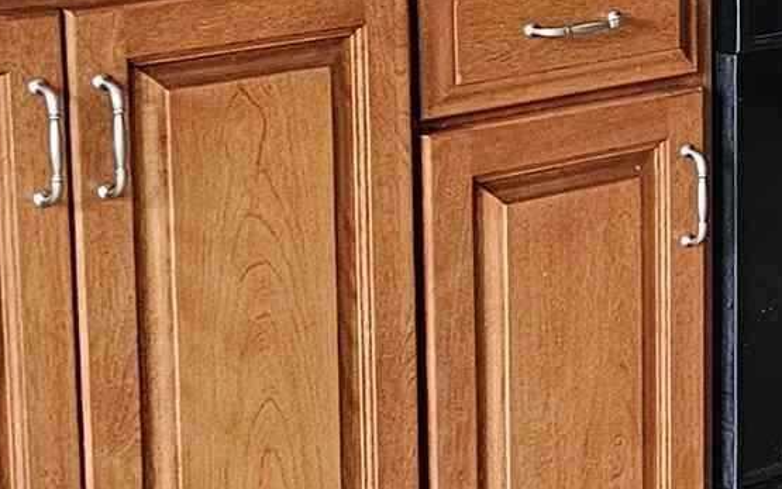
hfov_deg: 13.3
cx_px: 1578
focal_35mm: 135
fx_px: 2877
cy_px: 17
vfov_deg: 9.7
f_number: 1.7
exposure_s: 1/120
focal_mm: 6.3
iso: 400
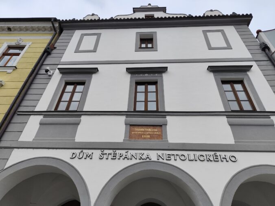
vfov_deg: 58.9
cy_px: 103
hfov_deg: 73.9
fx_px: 183
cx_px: 138
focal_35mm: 23
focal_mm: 6.19
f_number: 1.65
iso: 50
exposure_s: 1/823
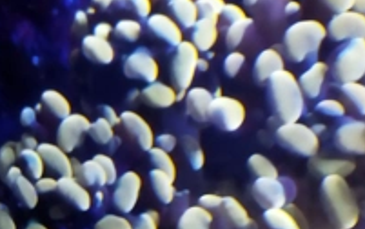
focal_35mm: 57
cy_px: 216
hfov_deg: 35.2
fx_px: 567
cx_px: 252
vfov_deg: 22.1
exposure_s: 1/20
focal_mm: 4.71
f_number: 1.79
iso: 1100
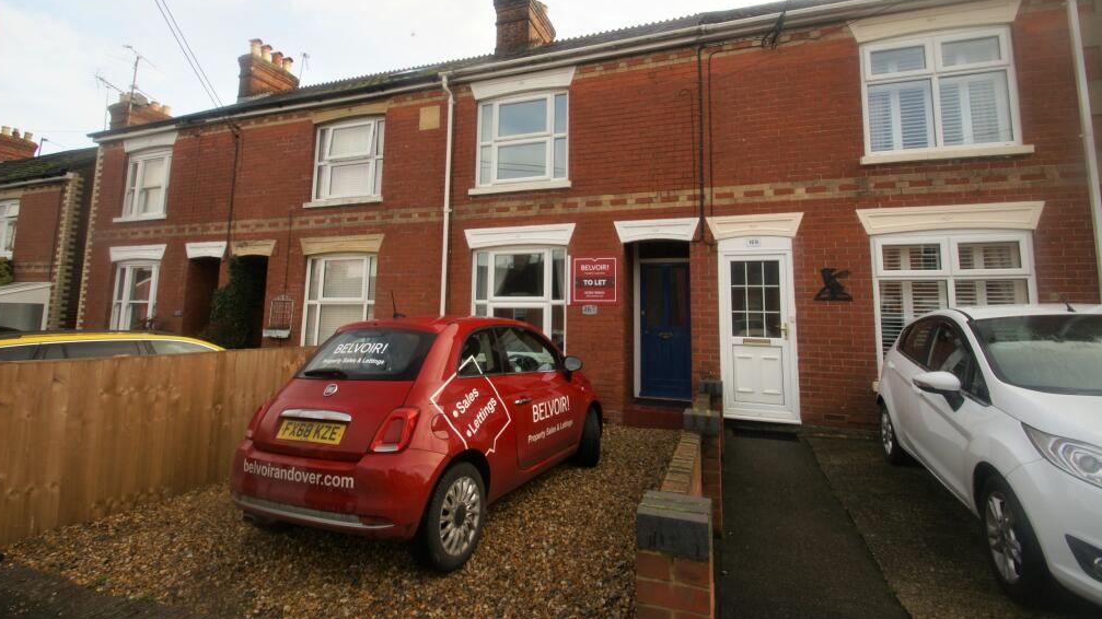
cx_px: 550
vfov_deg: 66.5
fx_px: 467
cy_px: 254
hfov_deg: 99.4
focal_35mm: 16
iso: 100
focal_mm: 10
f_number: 7.1
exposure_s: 1/60
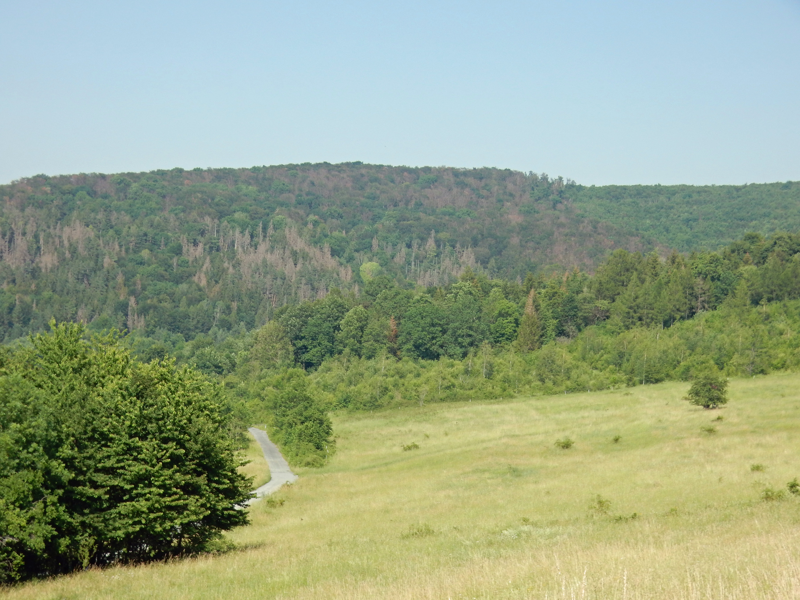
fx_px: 1641
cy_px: 300
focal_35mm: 71
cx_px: 400
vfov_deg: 20.7
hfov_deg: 27.4
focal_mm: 12.6
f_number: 4.8
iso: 125
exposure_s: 1/500
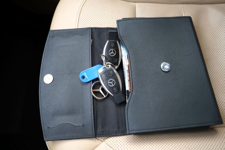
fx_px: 162
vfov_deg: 49.5
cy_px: 70
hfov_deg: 69.4
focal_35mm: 26
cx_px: 115
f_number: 2.8
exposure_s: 1/30
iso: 250
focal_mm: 24
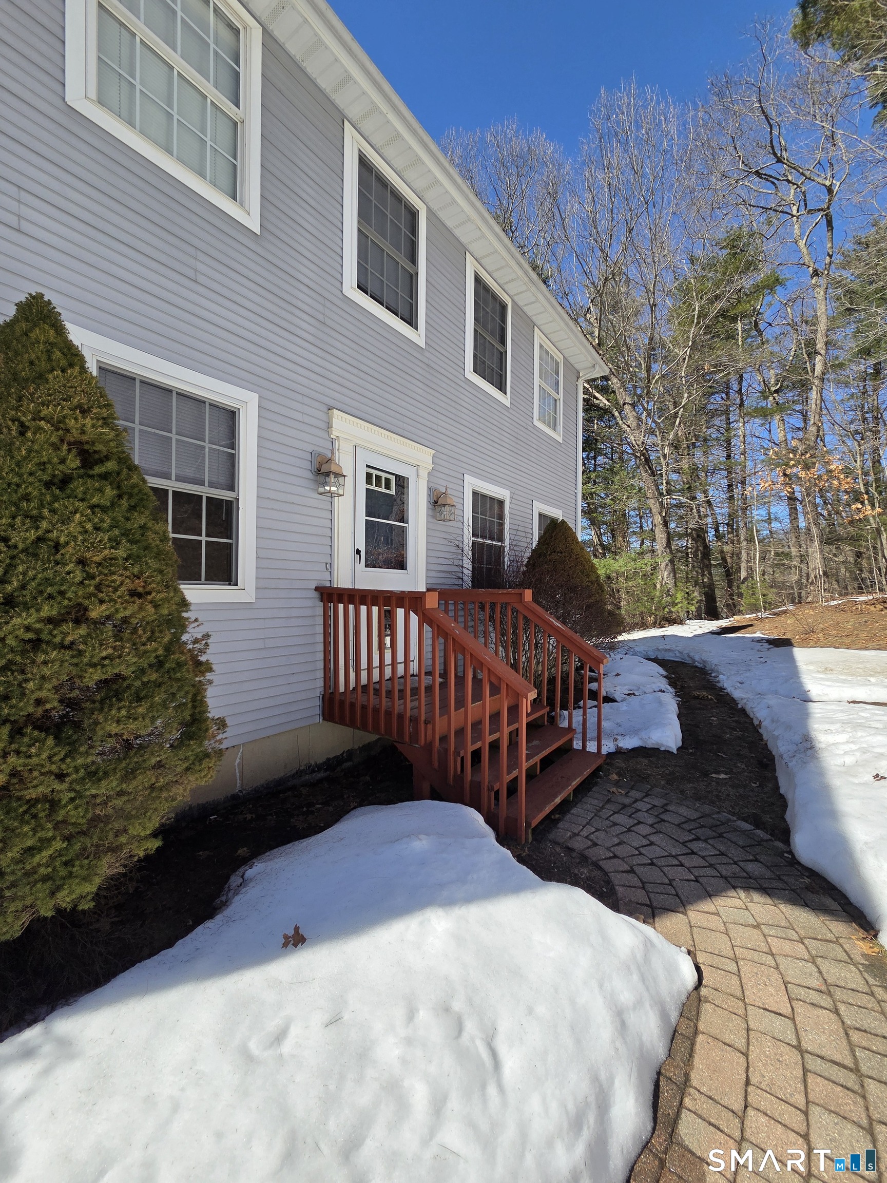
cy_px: 592
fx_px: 444
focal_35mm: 13
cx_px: 444
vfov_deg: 106.2
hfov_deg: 89.9
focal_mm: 2.2
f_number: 2.2
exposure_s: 1/2163
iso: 50
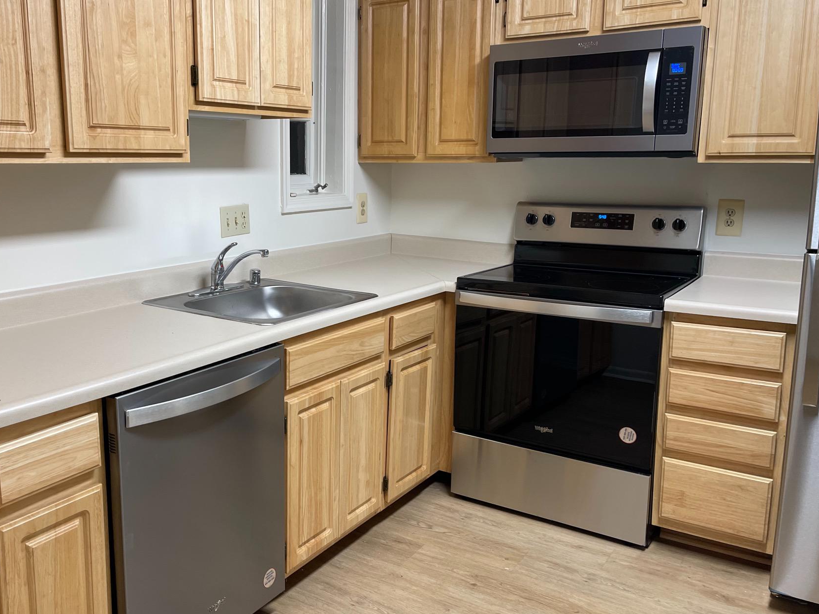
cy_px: 307
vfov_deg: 44.2
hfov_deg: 56.5
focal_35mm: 32
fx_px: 757
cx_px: 341
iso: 80
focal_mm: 5.1
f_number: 1.6
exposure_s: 1/60
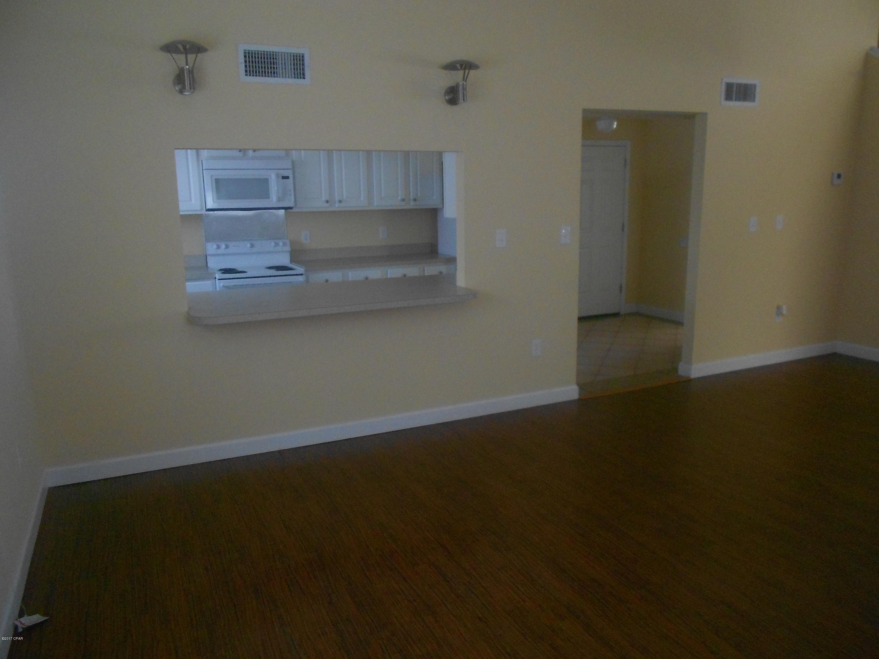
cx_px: 440
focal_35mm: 26
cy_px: 330
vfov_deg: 53.1
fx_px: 660
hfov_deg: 67.3
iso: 320
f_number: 3.2
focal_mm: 4.6
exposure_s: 1/30
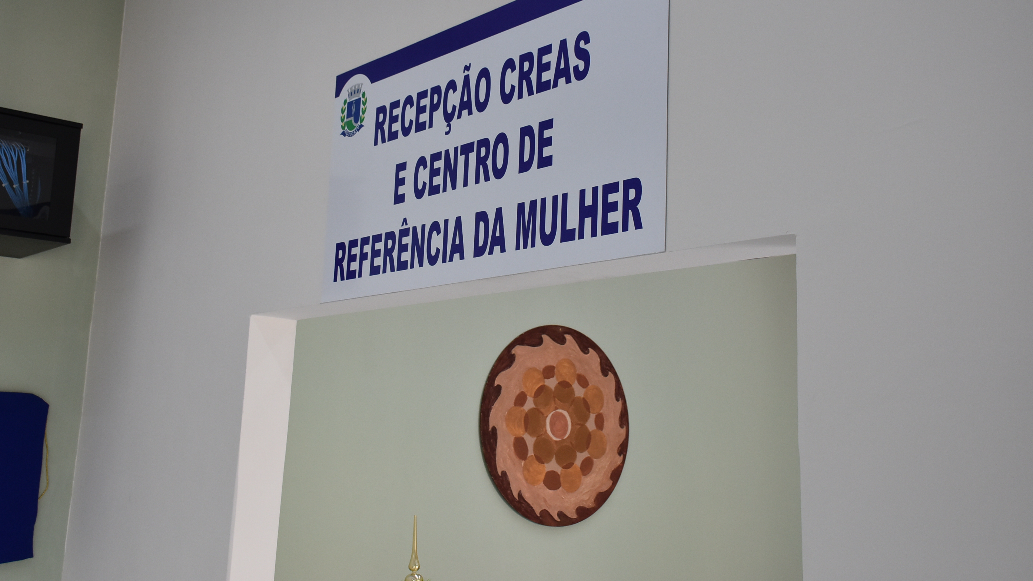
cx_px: 485
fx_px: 1248
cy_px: 225
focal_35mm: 46
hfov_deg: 44.9
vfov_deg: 26.1
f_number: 7.1
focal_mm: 27
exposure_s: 1/200
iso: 800
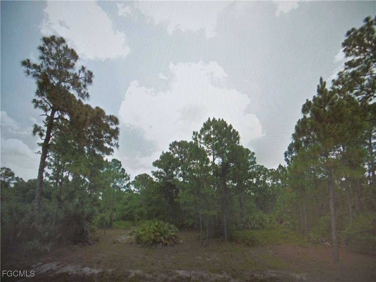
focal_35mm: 32
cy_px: 141
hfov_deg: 56.8
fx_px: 348
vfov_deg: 44.2
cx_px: 188
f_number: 2.9
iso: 107
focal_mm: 5.7
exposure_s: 1/30
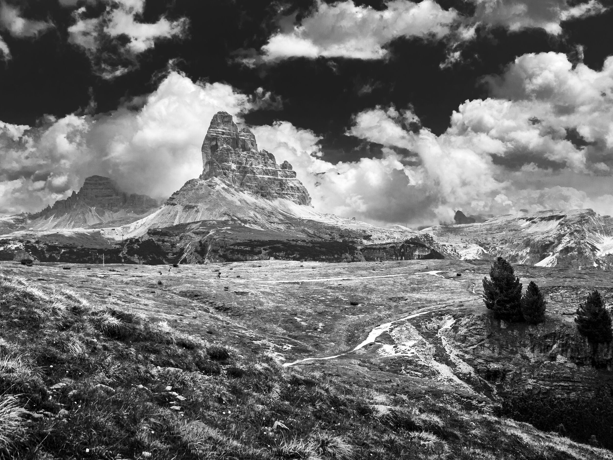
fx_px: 638
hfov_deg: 51.4
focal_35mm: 36
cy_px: 230
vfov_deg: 39.7
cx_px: 306
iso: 200
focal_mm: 18
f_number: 4
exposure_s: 1/1000
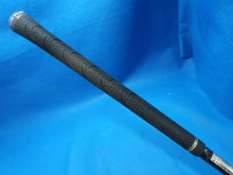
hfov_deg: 69.4
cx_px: 116
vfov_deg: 54.9
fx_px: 168
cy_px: 88
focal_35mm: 25
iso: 400
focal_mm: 4.5
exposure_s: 1/30
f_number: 3.5
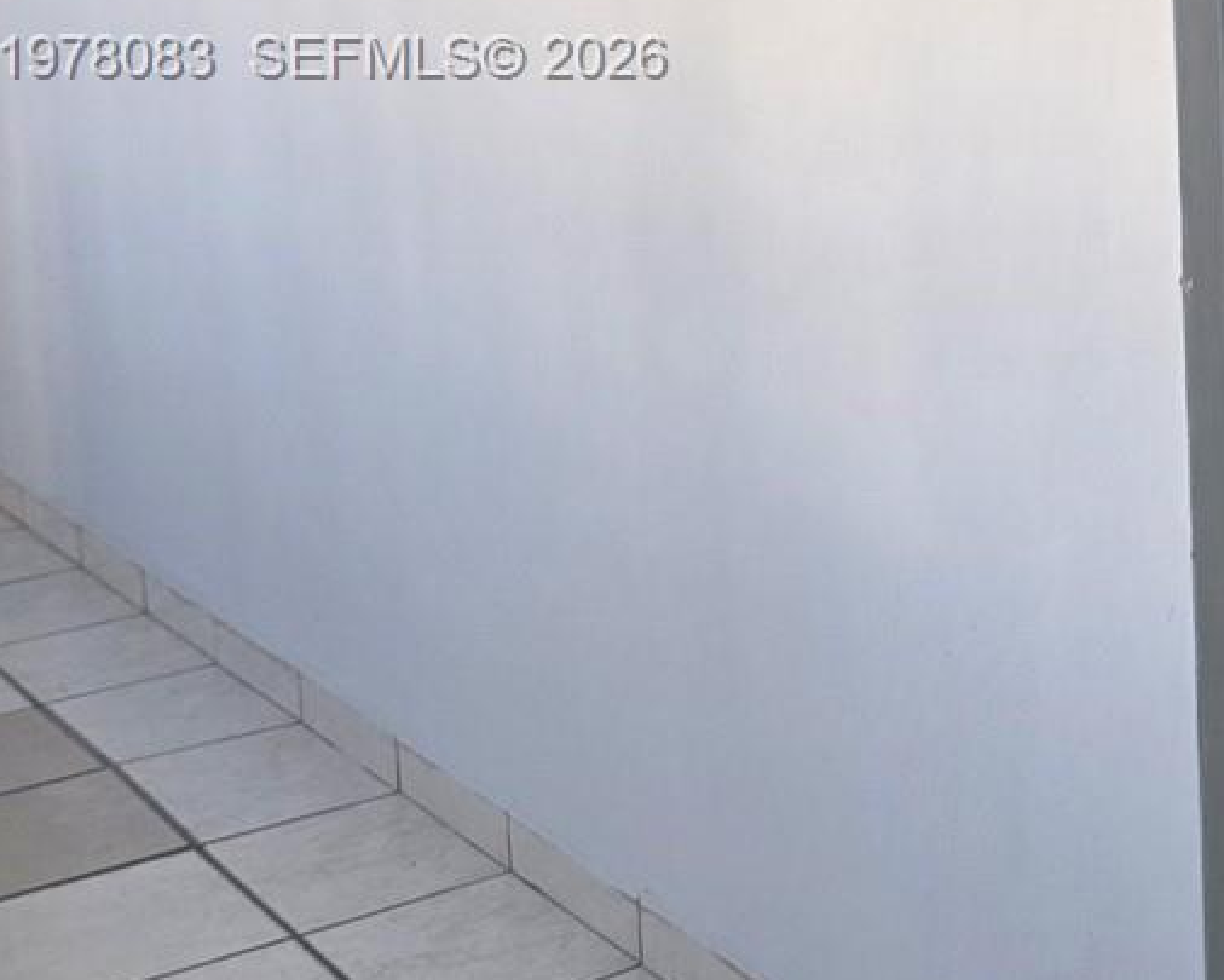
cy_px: 60
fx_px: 2573
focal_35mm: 71
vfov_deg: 21.0
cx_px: 1848
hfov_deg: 22.1
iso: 100
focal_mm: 6.3
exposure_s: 1/180
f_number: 1.7
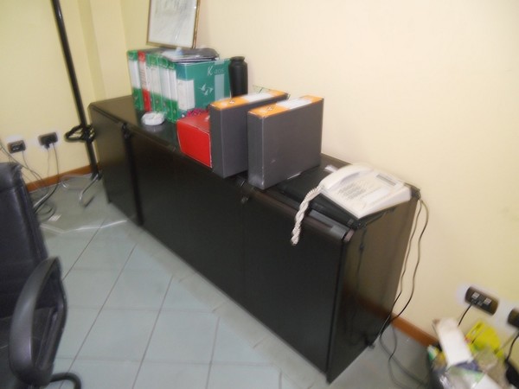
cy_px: 194
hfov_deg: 65.3
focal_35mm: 27
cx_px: 260
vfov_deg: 51.4
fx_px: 405
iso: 200
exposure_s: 1/25
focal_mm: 4.9
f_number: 3.2
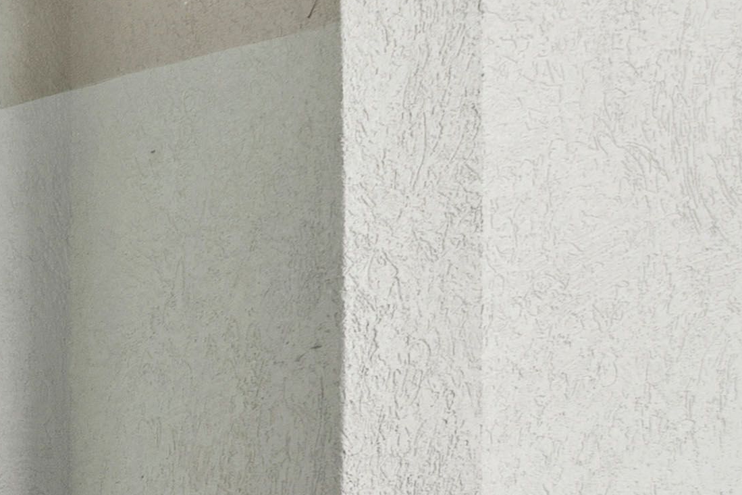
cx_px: -862
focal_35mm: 76
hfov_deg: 16.9
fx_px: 1567
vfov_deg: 16.0
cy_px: 802
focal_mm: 10
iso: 100
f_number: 8
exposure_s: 1
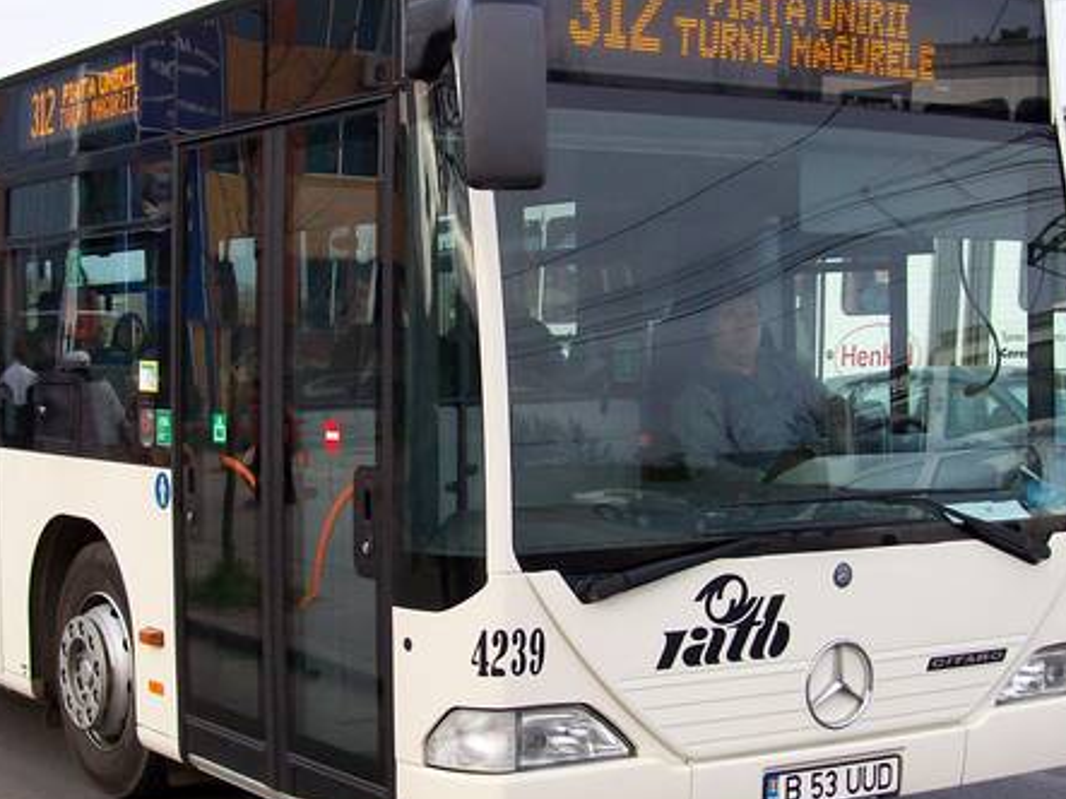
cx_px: 411
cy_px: 404
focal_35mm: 65
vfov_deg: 22.6
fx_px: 2001
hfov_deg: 29.7
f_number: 3
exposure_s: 1/458
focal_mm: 7.6
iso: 80
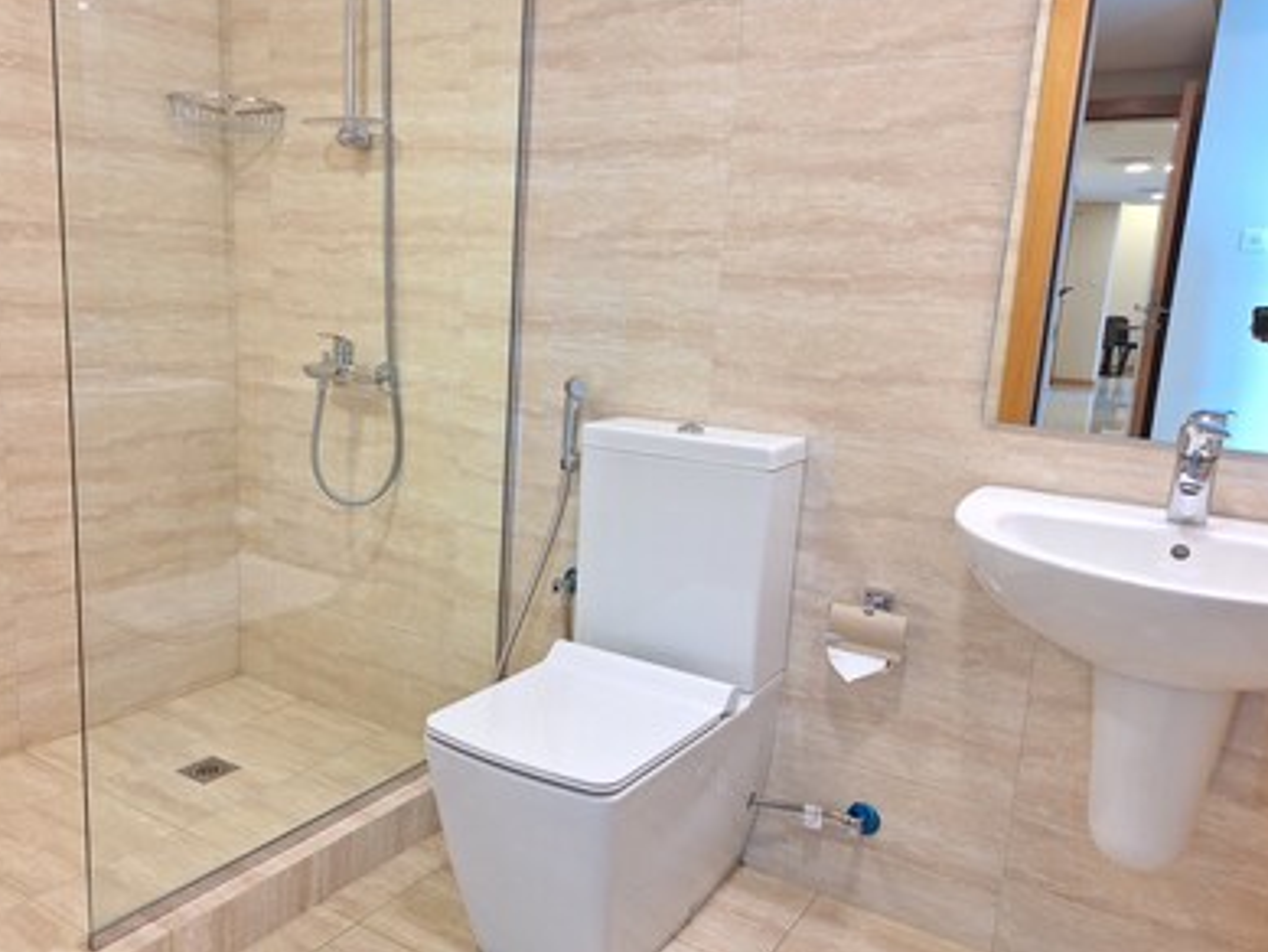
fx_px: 989
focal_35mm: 27
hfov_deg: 64.9
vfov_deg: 51.4
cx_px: 536
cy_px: 471
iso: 160
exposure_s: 1/50
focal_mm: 5.54
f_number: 1.8
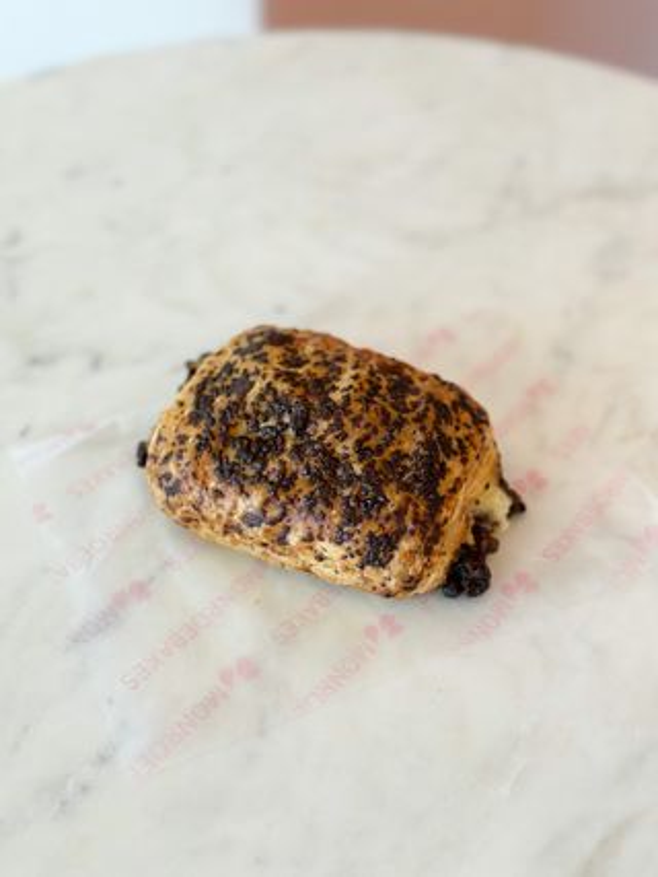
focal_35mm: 48
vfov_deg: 39.6
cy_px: 438
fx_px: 1215
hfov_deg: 30.3
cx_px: 329
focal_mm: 6.86
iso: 80
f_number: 1.8
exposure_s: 1/240
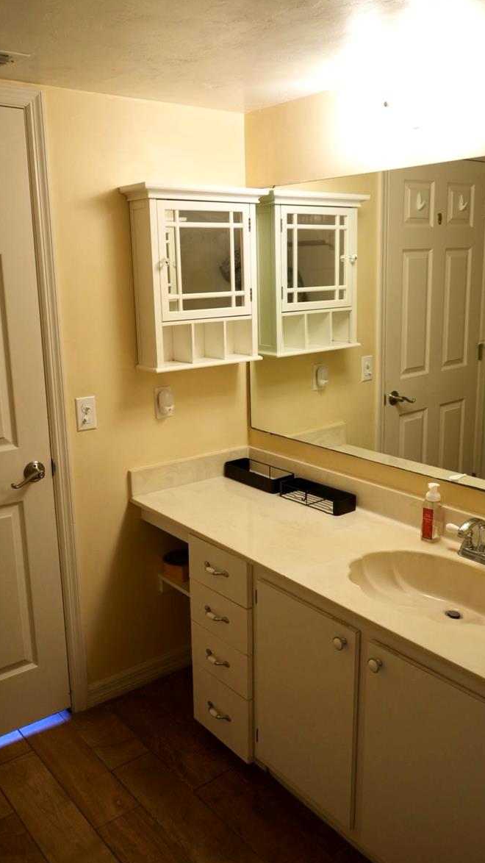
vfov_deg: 64.3
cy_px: 426
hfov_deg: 38.9
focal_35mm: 30
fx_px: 686
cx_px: 252
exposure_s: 1/160
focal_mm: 28
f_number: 4
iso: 1250
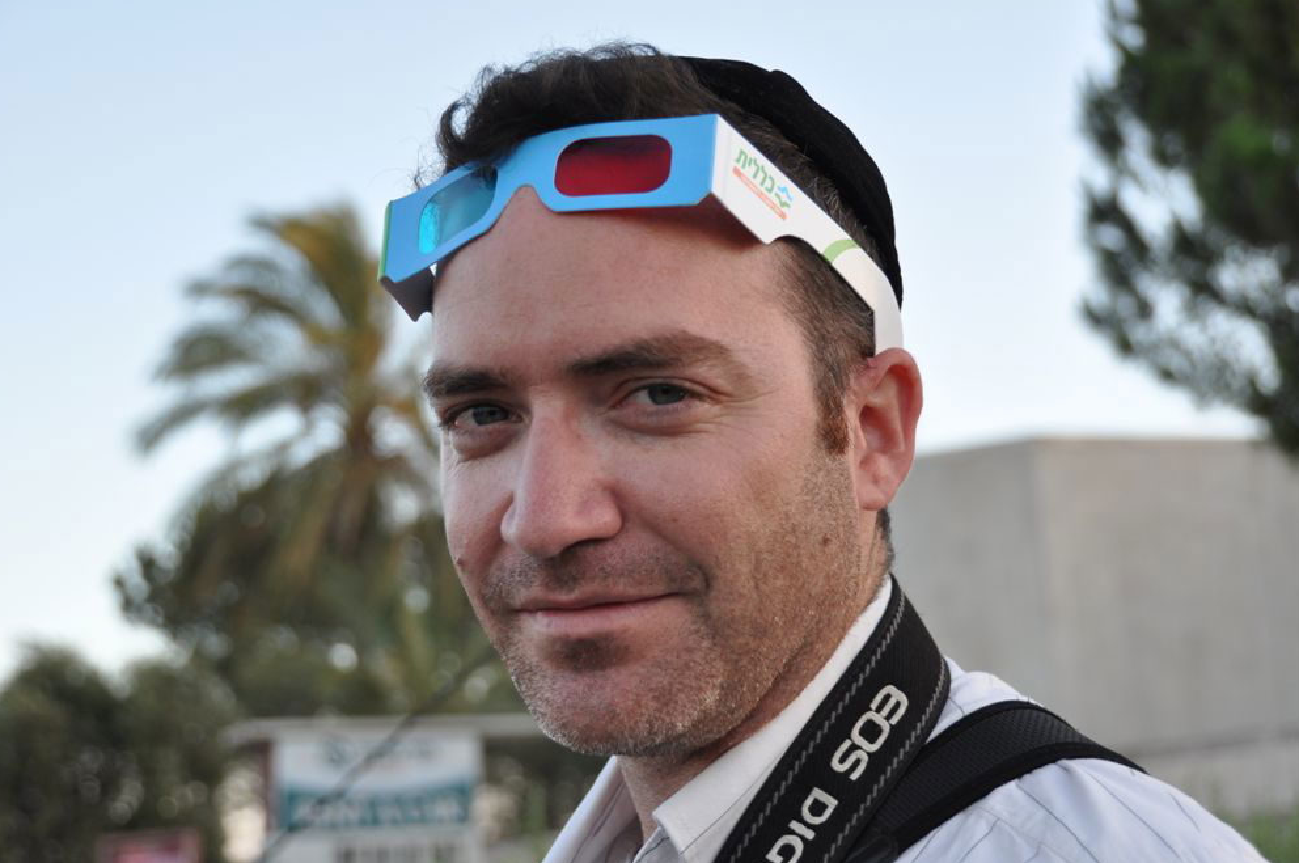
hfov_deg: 31.0
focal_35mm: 65
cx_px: 636
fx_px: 2343
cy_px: 433
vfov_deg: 20.9
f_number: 5.6
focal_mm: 42
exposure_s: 1/125
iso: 320
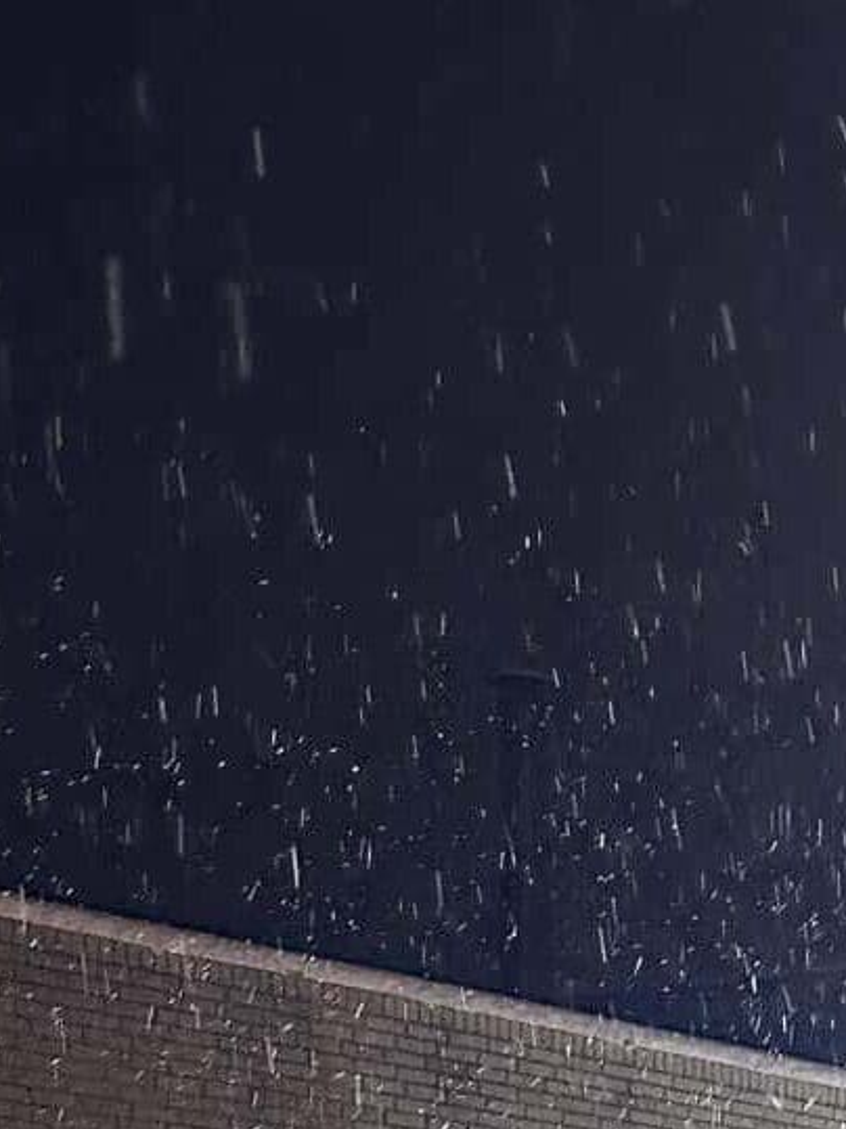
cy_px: 1992
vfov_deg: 17.9
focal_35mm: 89
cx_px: 1127
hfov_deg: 15.7
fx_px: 2901
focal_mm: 6.86
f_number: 1.78
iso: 500
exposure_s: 1/60
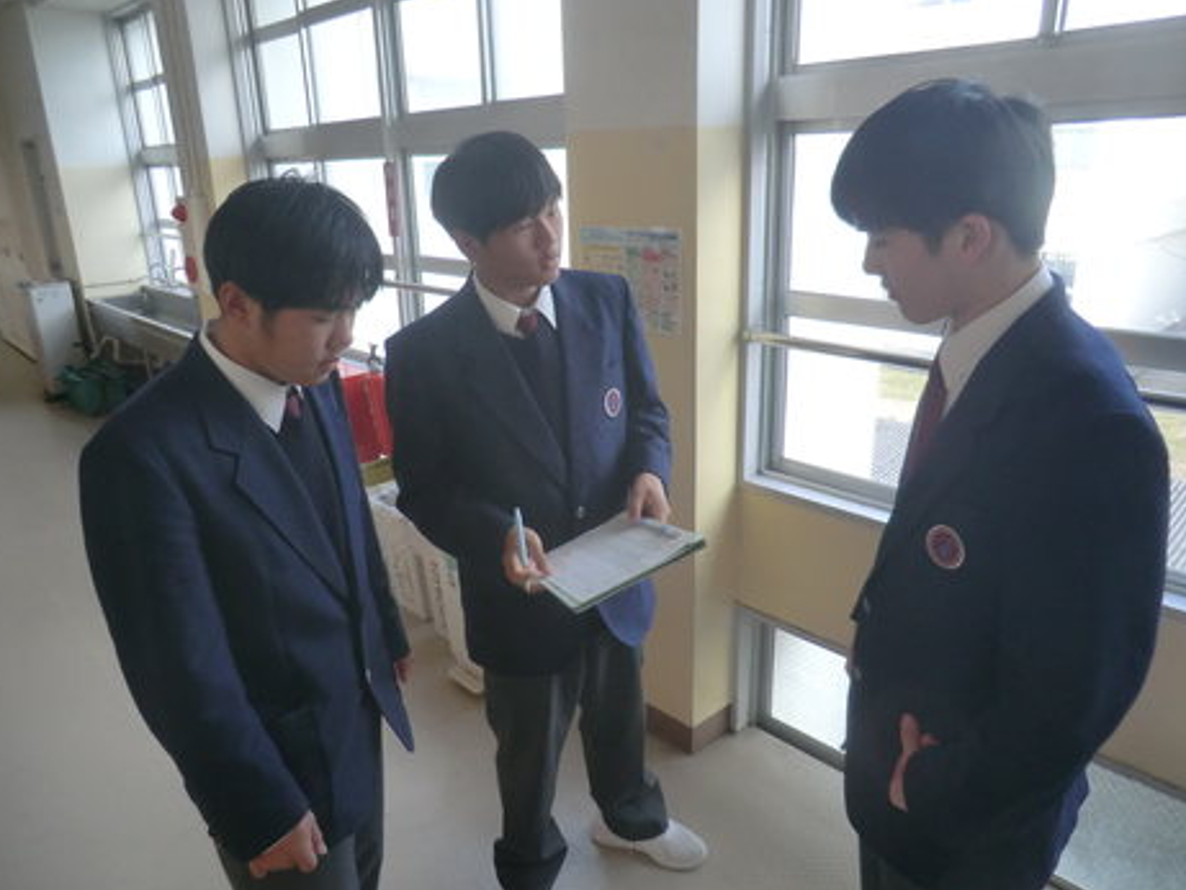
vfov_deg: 54.9
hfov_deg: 69.4
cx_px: 579
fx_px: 857
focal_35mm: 25
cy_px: 432
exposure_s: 1/60
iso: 125
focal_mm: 4.3
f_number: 3.2
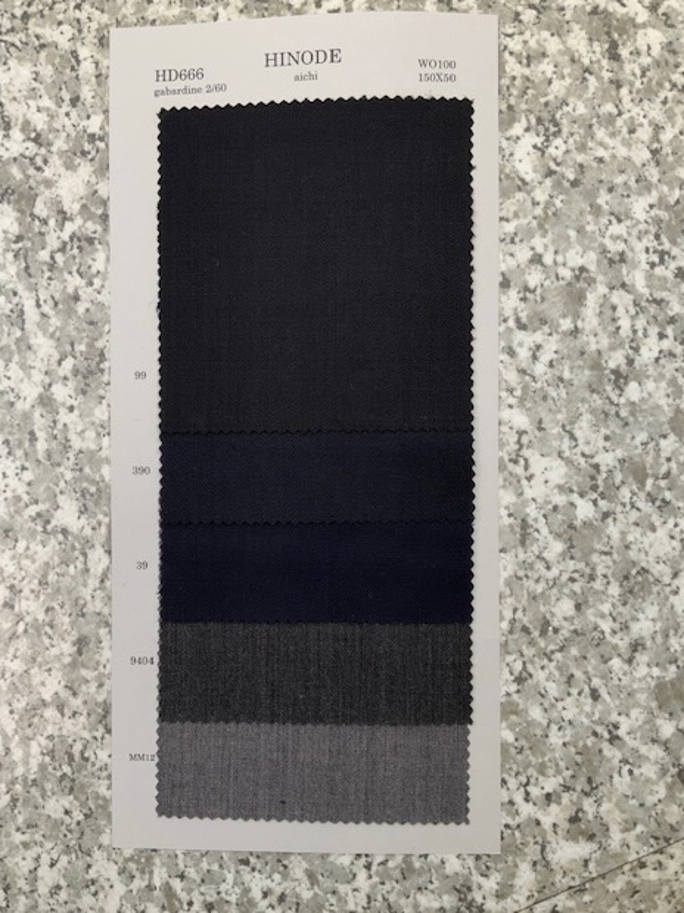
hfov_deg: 46.8
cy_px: 469
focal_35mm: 30
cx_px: 332
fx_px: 791
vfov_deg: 60.0
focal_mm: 3
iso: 100
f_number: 1.8
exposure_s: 1/60
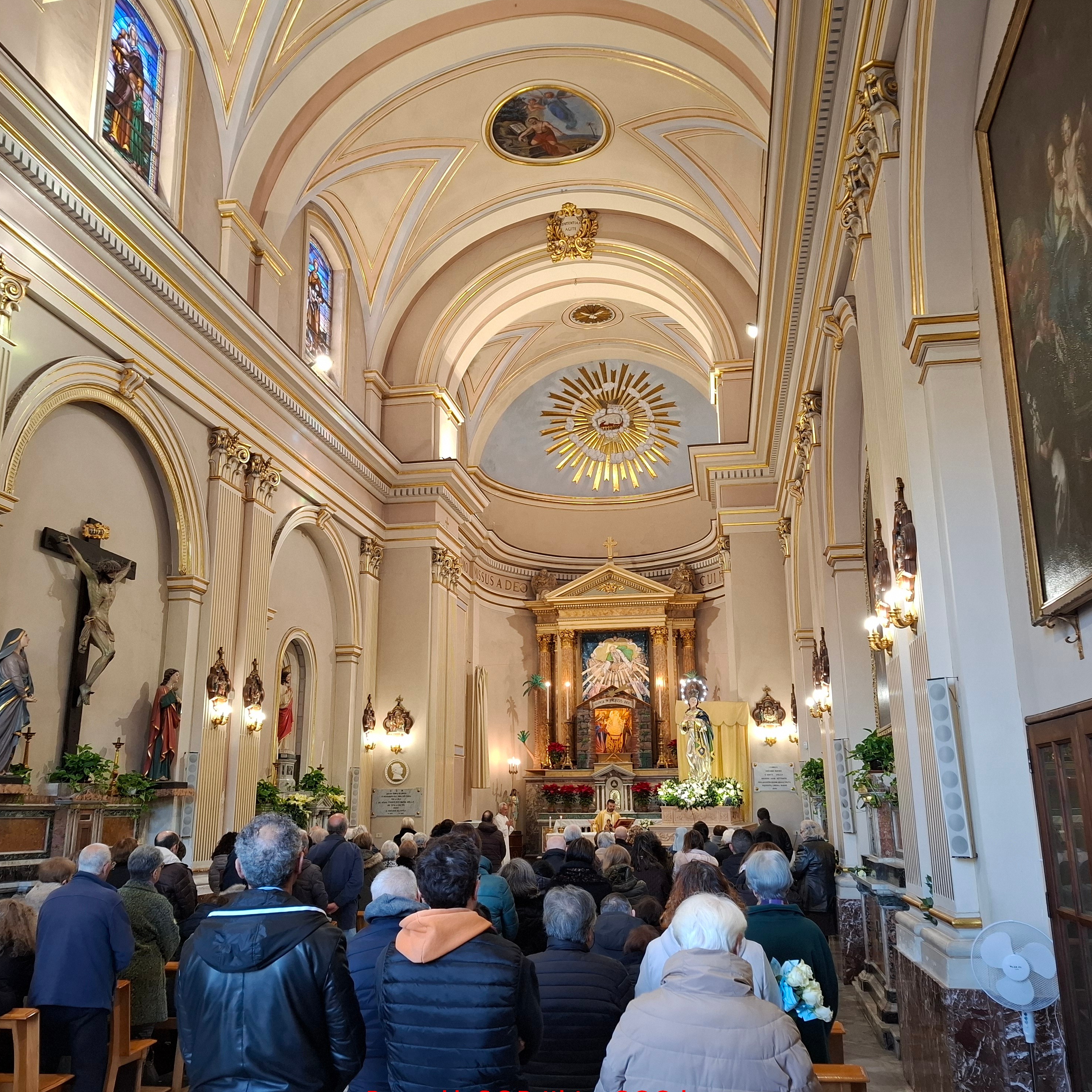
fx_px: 999
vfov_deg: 57.3
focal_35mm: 28
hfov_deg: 57.3
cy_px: 547
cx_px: 553
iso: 250
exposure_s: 1/100
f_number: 1.8
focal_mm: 5.54
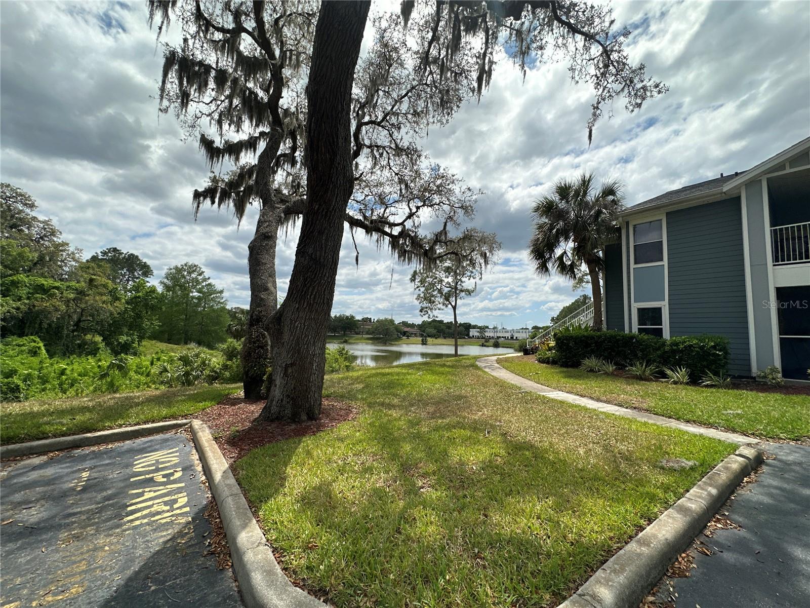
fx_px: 328
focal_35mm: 14
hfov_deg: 102.1
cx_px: 405
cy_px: 304
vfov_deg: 85.7
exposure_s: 1/4132
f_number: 2.2
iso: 50
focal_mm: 2.22
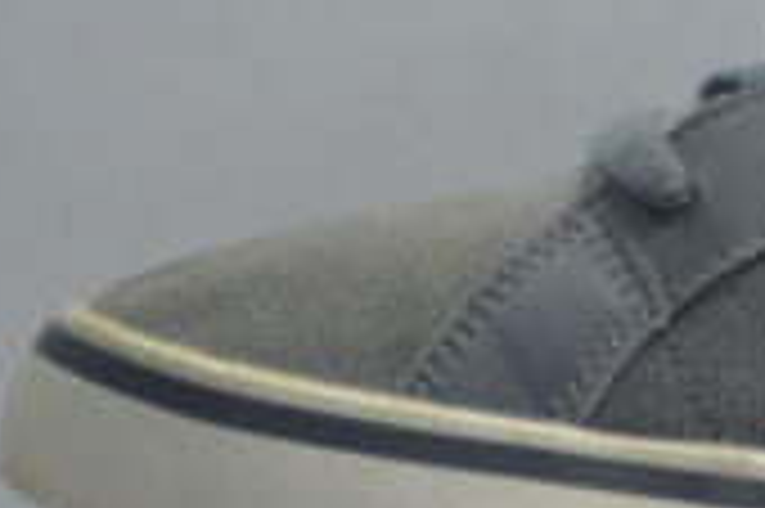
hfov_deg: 2.9
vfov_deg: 1.9
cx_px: 1206
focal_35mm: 714
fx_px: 15153
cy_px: -16
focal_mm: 135
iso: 500
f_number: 4.2
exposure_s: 1/125
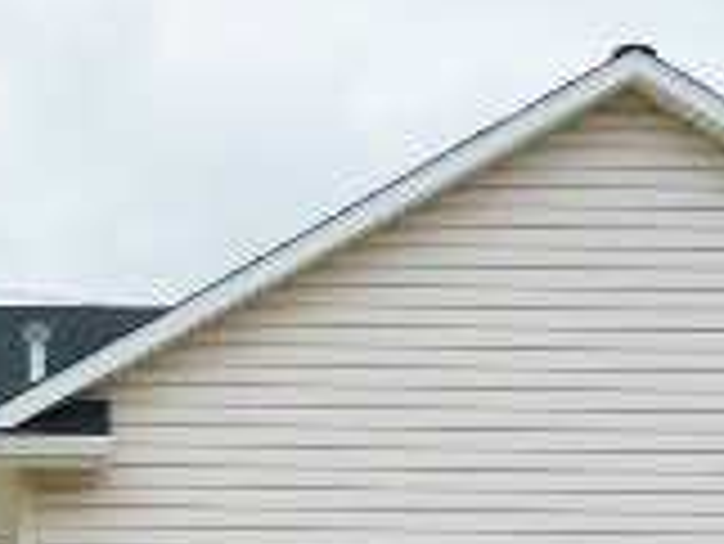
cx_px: 297
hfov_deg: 17.1
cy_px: 490
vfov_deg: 12.8
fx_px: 2407
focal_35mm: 115
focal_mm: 5.2
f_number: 4
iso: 80
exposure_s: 1/800
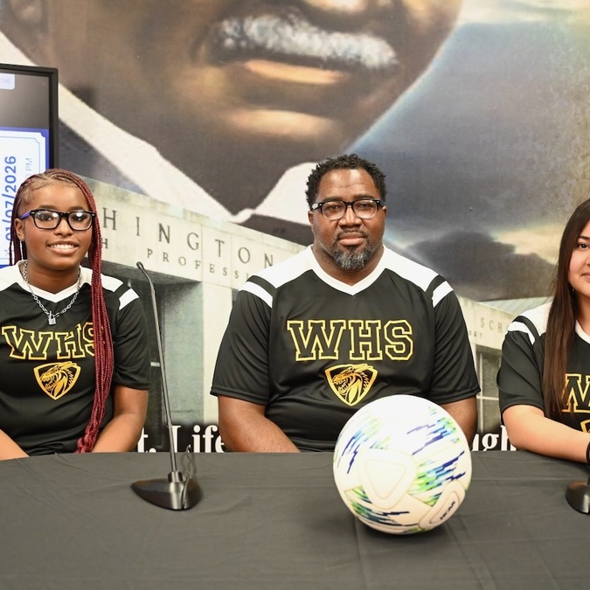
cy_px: 297
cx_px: 327
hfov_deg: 34.6
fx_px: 945
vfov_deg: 34.7
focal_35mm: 49
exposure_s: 1/200
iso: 2500
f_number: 4
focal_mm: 38
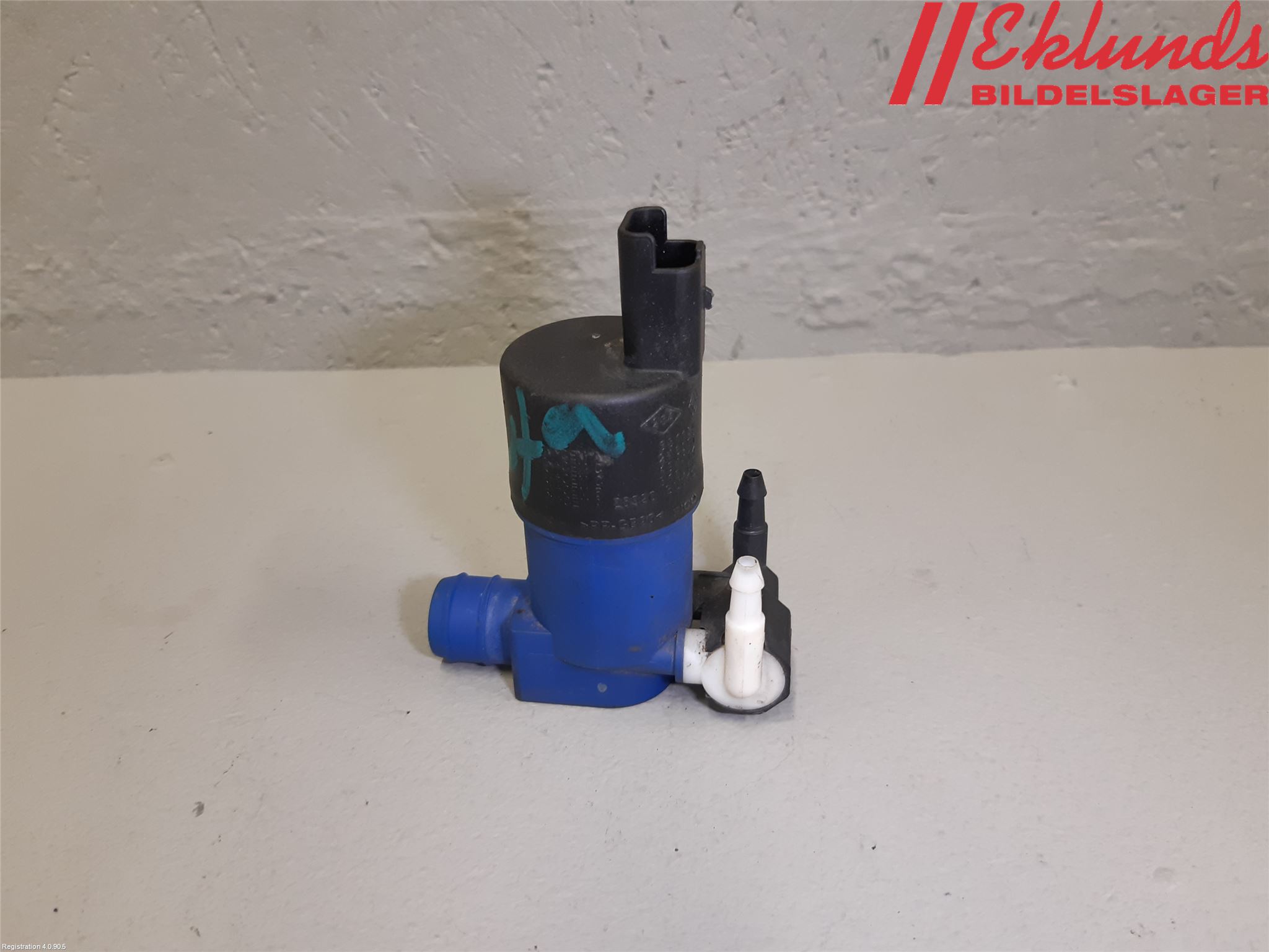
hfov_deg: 67.3
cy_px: 476
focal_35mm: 26
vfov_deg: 53.1
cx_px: 634
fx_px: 953
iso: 100
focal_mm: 3.93
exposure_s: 1/50
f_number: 1.7
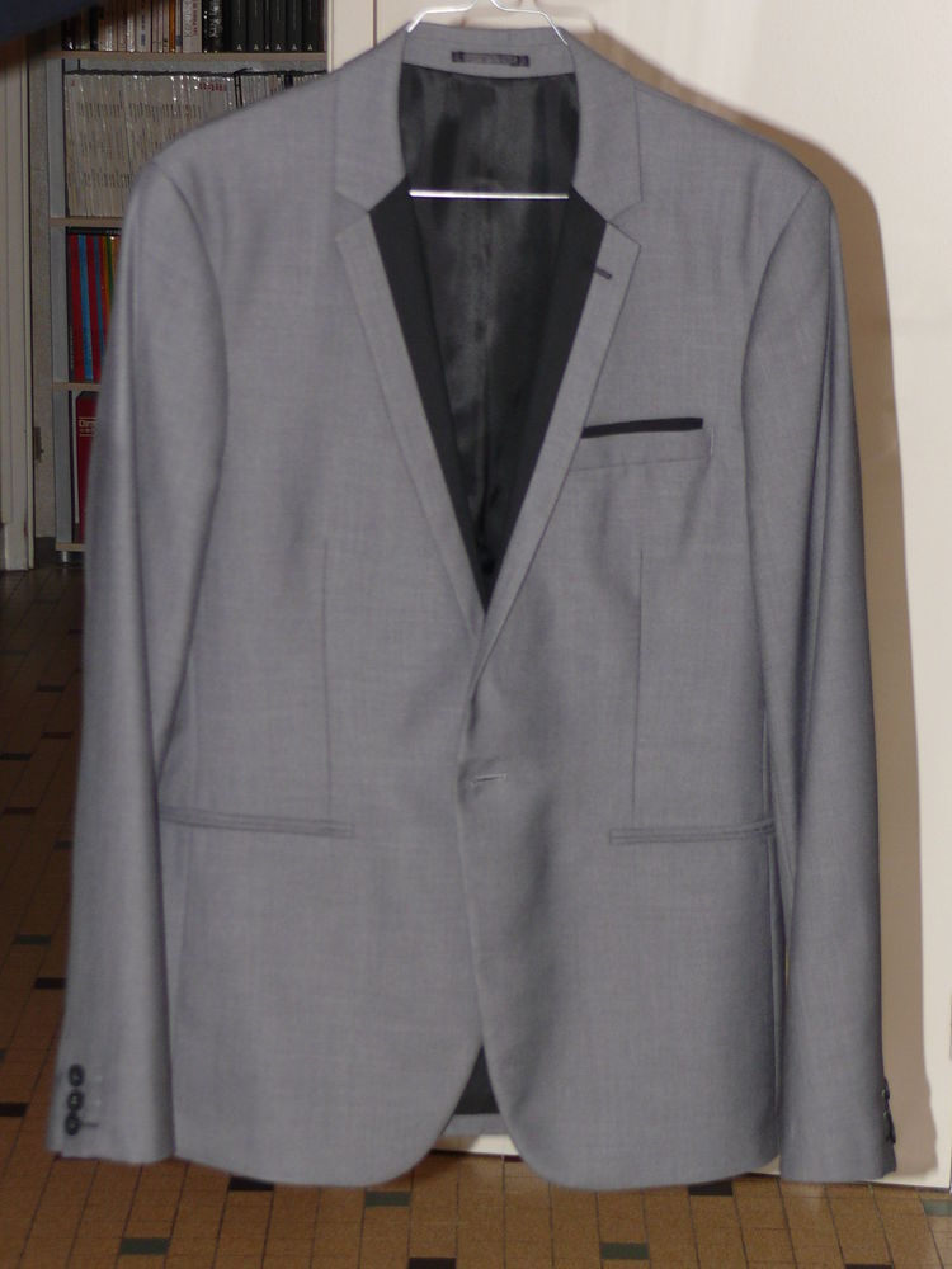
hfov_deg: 14.2
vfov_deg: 18.9
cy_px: 634
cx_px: 476
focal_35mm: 104
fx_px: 3814
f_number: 3.2
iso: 100
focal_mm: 15.5
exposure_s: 1/30
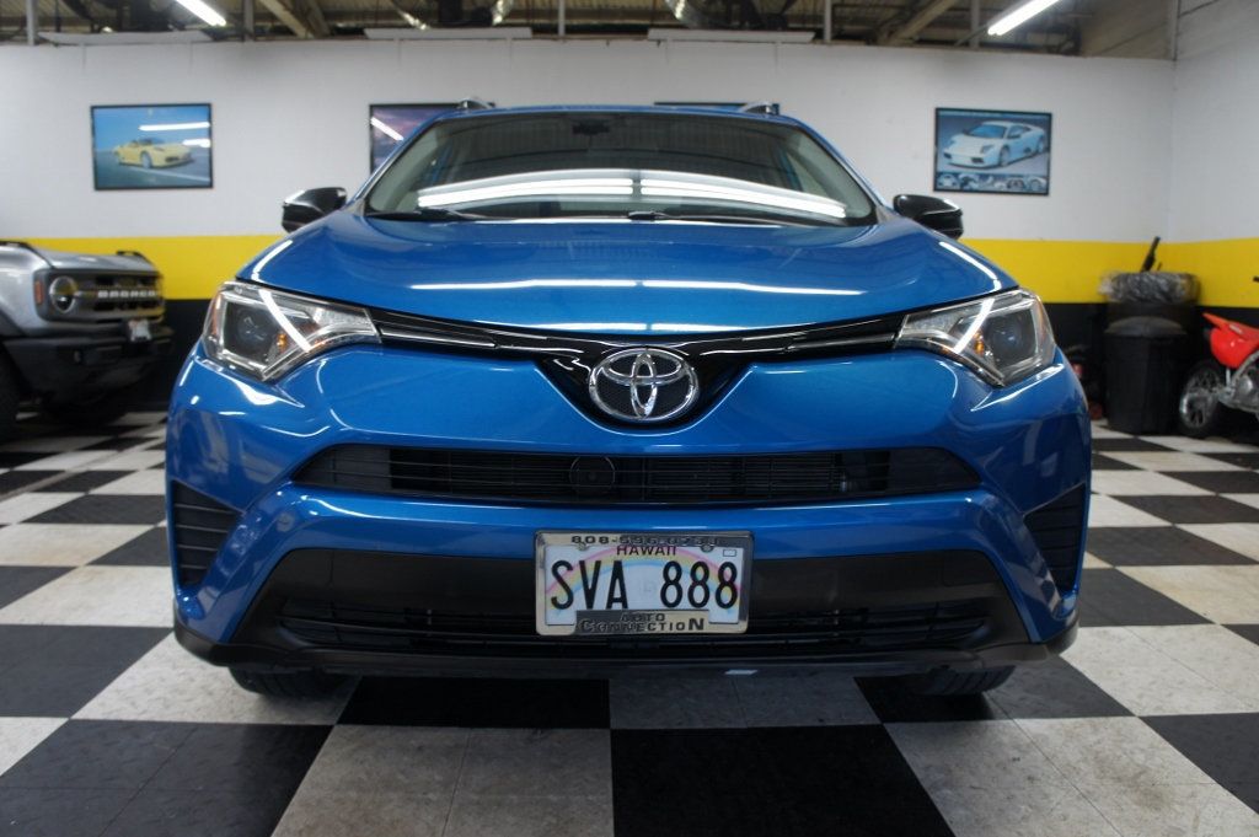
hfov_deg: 67.4
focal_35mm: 27
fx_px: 943
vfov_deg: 47.9
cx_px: 630
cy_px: 418
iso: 250
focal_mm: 18
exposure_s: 1/30
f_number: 3.5
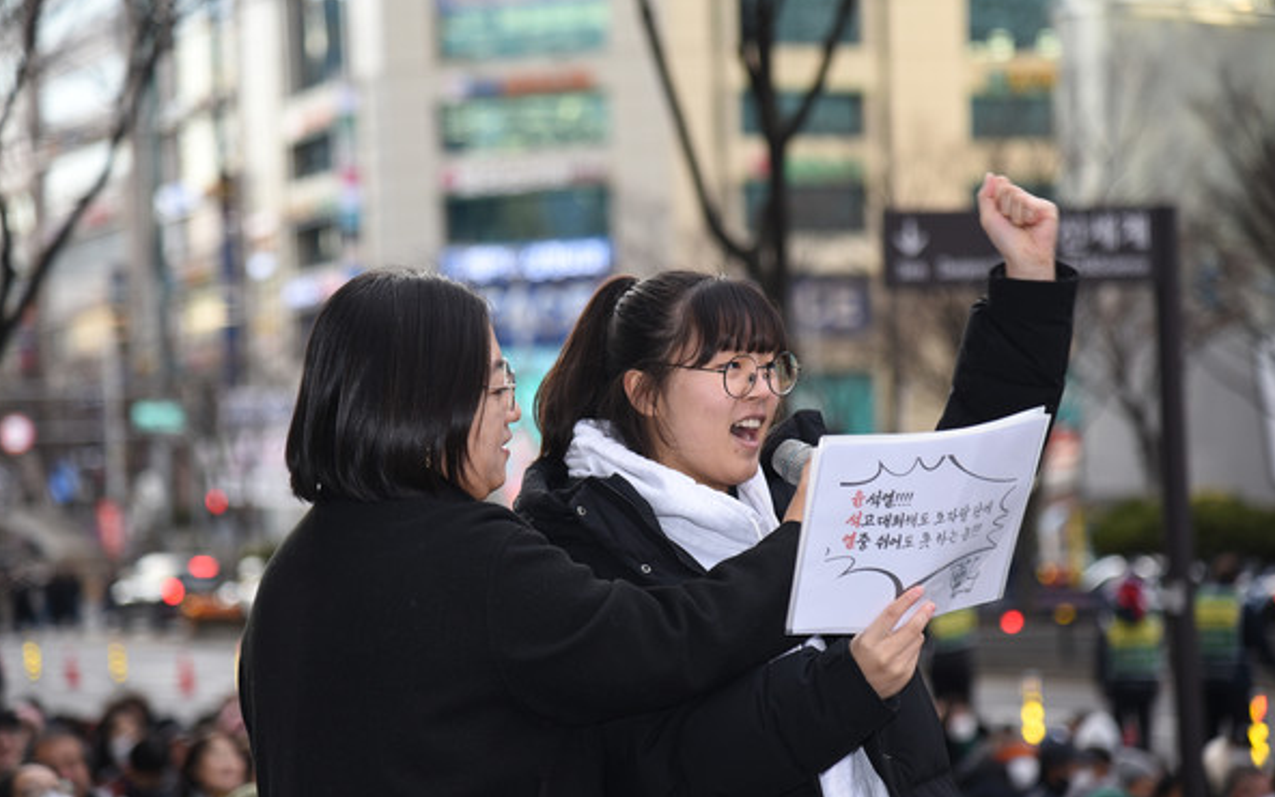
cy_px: 420
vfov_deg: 10.6
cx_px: 633
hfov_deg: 16.8
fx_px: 4309
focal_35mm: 124
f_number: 4
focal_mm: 120
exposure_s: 1/125
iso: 200
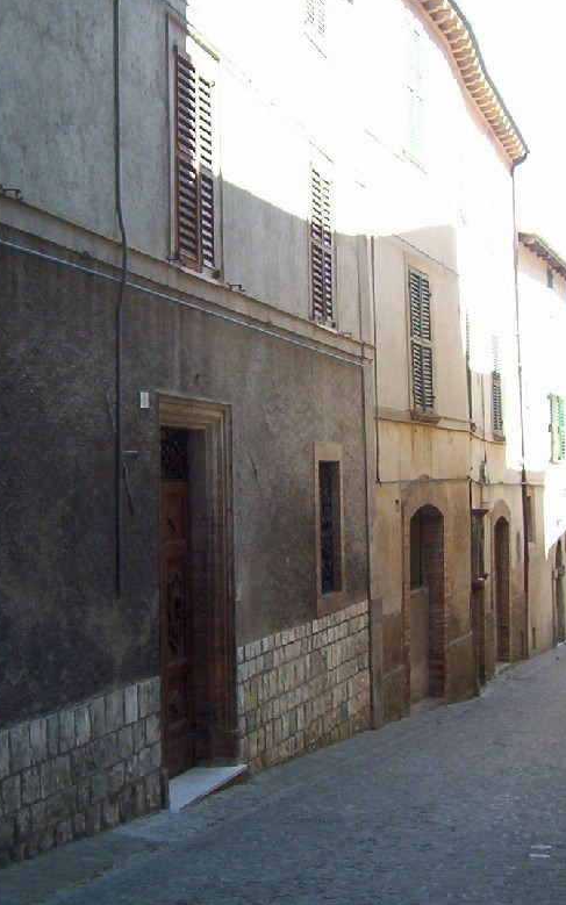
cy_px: 400
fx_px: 1431
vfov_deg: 35.1
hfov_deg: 22.3
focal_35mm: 58
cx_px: 224
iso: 100
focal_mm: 5.54
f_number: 2.76
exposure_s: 1/274
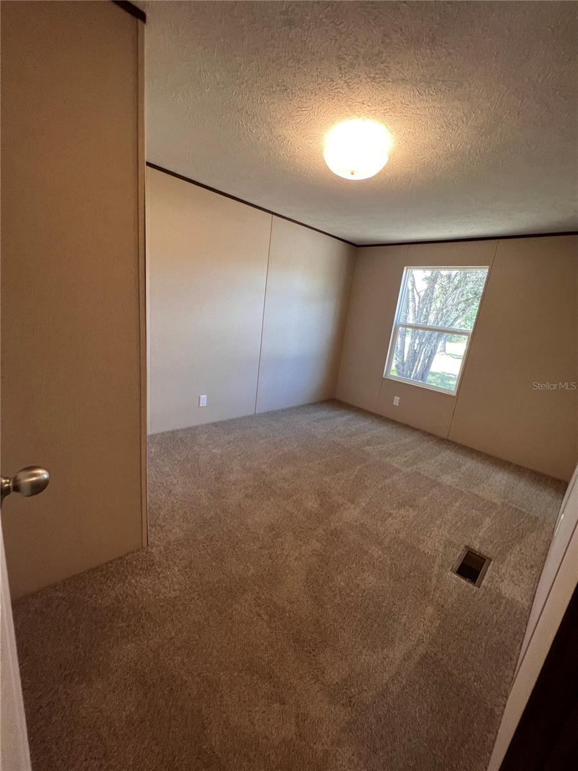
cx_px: 289
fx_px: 289
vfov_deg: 106.2
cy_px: 386
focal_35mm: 13
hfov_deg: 89.9
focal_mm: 1.57
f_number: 1.8
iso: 200
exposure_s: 1/120
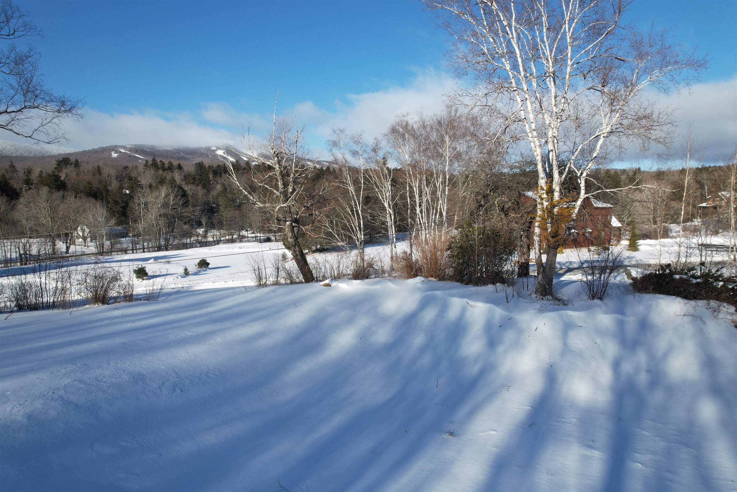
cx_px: 368
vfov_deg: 57.2
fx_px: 450
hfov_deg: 78.6
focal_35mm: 22
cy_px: 246
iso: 100
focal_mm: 8.38
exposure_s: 1/1600
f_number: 2.8
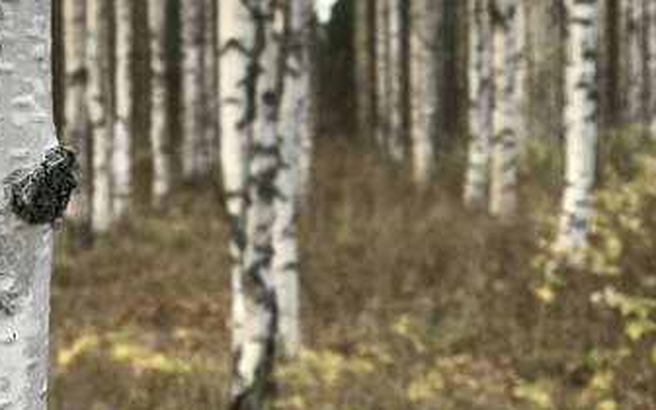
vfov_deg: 12.0
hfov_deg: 19.2
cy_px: 0
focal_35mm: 108
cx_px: 215
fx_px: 1931
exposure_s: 1/50
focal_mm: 6.6
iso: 25
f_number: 2.8
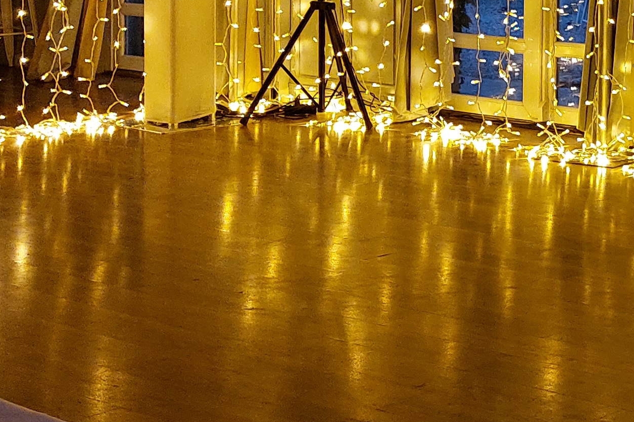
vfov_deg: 14.4
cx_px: 801
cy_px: -69
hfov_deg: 20.4
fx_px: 1620
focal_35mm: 92
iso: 250
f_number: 1.8
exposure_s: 1/50
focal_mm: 5.23
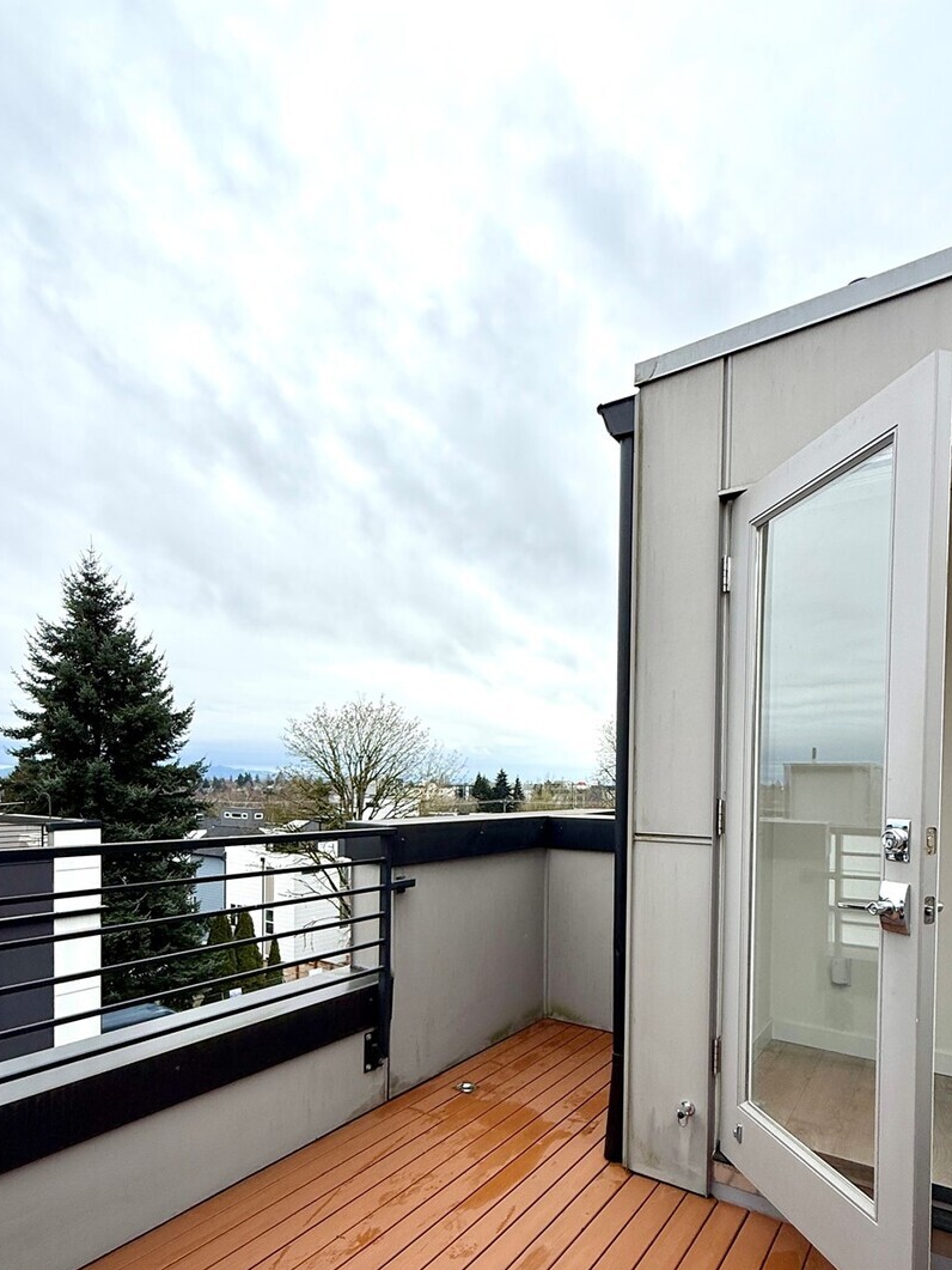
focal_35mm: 19
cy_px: 804
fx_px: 697
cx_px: 520
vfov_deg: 82.8
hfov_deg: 68.5
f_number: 2.2
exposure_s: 1/1368
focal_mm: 2.22
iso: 50
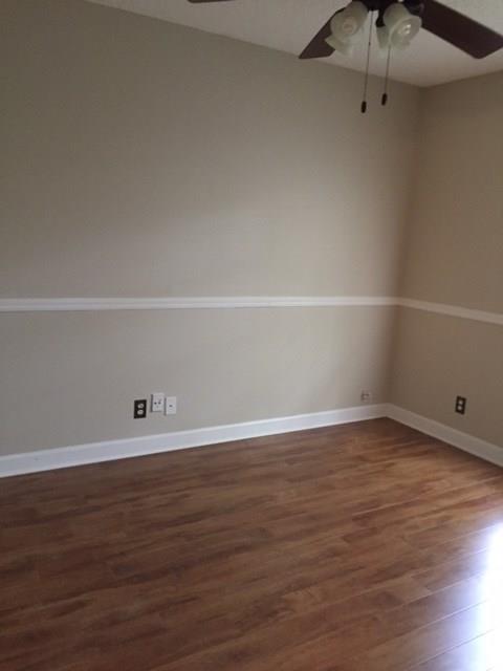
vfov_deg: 61.7
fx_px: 562
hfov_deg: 48.2
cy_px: 336
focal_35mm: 29
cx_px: 252
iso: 250
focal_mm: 4.15
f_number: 2.2
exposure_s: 1/24
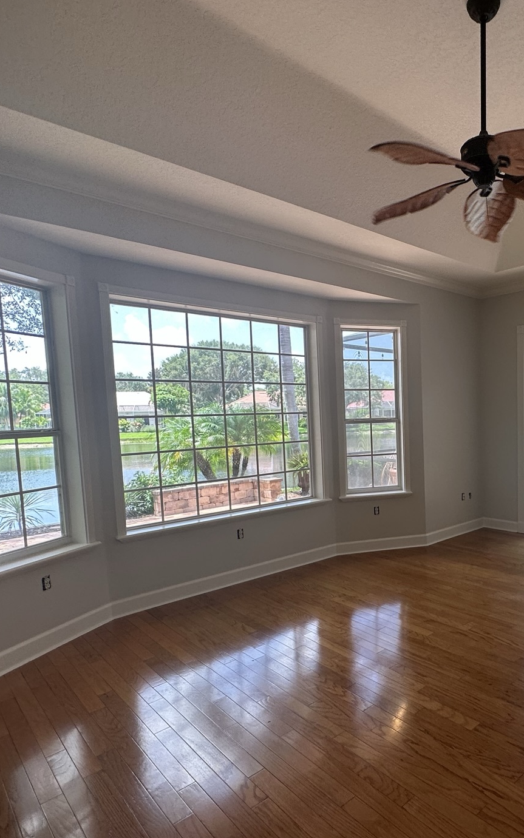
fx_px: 503
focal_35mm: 22
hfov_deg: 51.6
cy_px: 454
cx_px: 420
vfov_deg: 79.5
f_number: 2.2
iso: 40
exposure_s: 1/132
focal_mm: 2.22
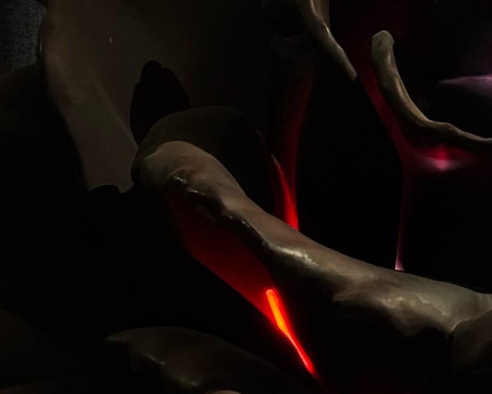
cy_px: 554
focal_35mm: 167
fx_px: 2432
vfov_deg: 9.1
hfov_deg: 11.5
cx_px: 348
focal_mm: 6.76
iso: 400
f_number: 1.78
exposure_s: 1/40
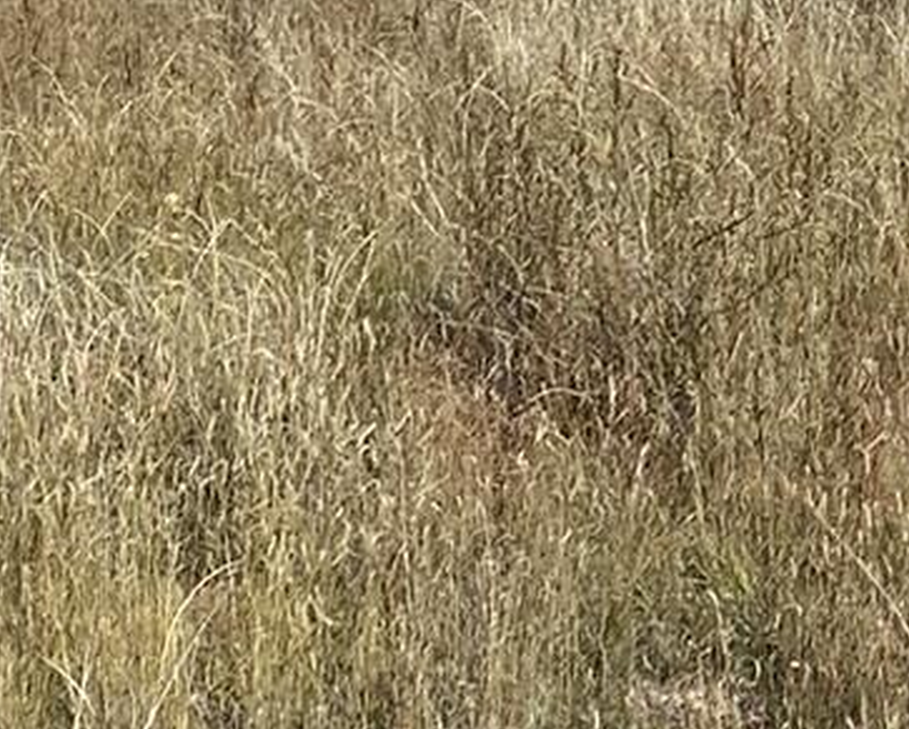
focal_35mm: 143
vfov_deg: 10.6
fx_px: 3850
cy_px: -145
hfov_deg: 12.6
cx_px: 1455
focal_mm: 4.25
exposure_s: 1/4115
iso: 32
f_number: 1.8
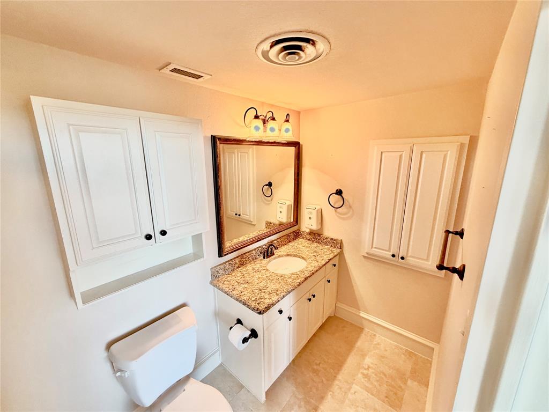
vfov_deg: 85.7
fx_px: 222
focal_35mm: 14
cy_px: 206
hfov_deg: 102.1
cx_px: 274
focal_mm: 2.22
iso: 250
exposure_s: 1/60
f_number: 2.2
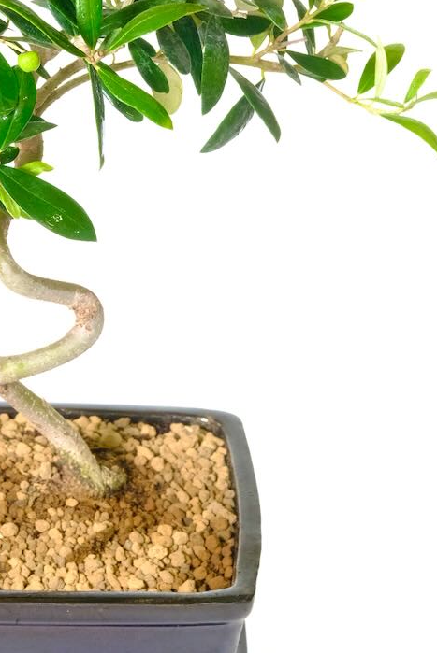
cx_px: 62
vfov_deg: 10.6
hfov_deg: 7.1
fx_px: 3527
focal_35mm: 194
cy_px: 184
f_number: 10
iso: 1600
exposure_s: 1/13
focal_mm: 70.5
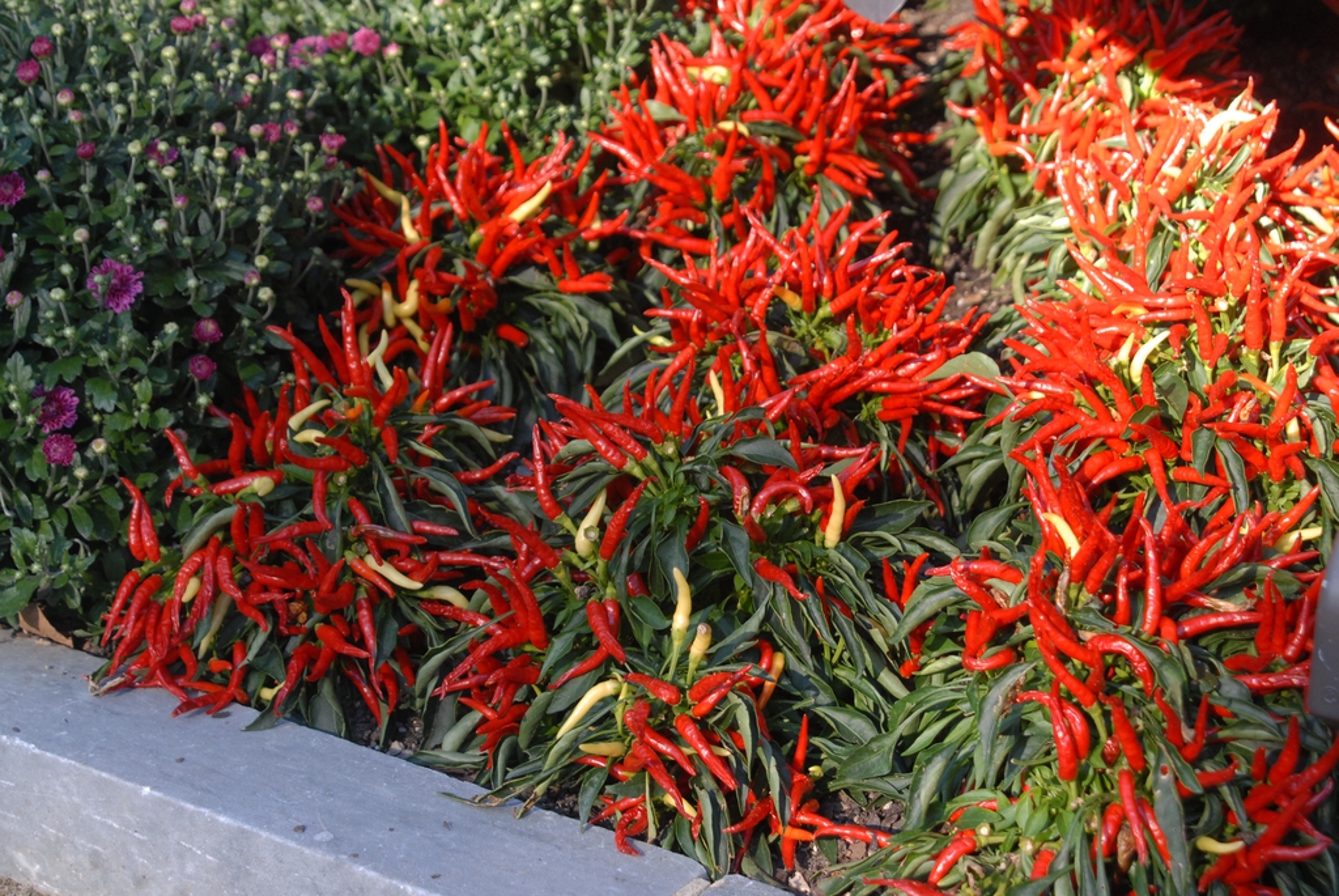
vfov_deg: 18.2
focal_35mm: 75
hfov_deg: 27.0
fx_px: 2792
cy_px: 448
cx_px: 670
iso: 400
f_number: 5.6
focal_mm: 50
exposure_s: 1/125
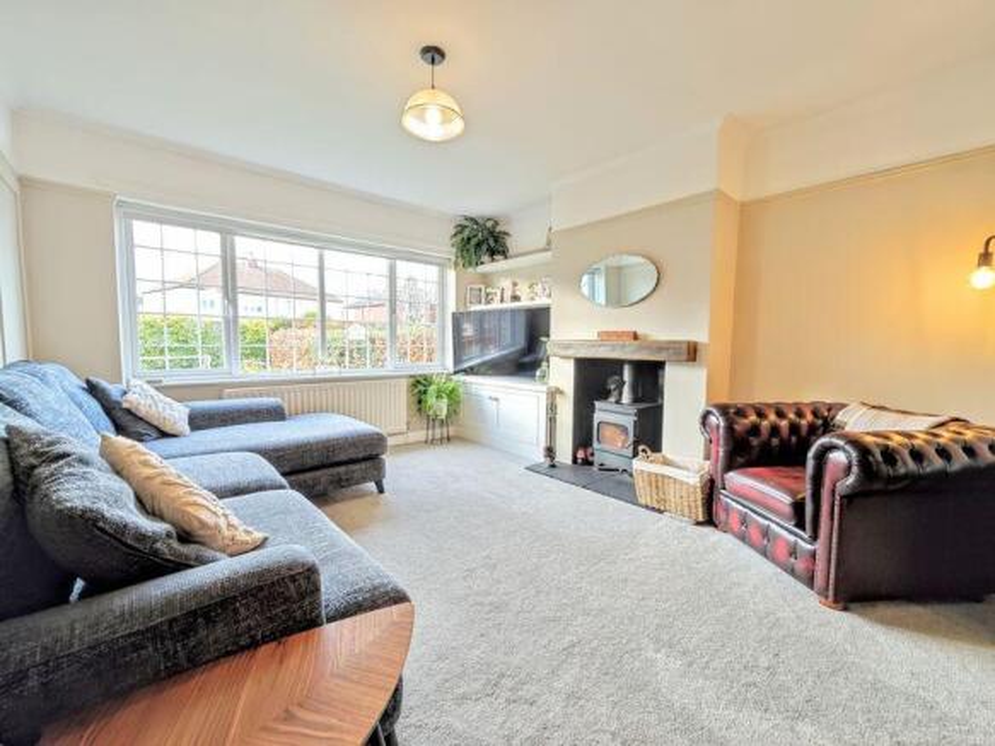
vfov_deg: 94.5
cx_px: 498
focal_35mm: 12
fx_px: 345
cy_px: 373
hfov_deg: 110.5
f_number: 1.8
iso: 50
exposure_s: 1/39.8
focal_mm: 2.03
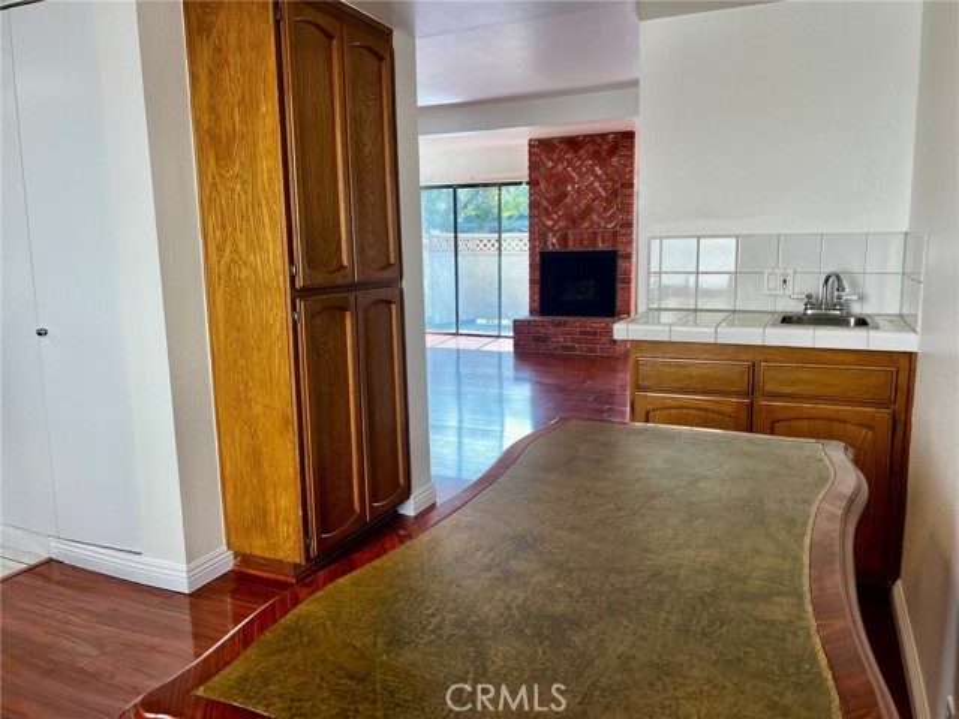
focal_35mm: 26
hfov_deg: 67.3
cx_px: 480
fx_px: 720
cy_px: 360
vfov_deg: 53.1
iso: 40
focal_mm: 5.7
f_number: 1.5
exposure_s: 1/212
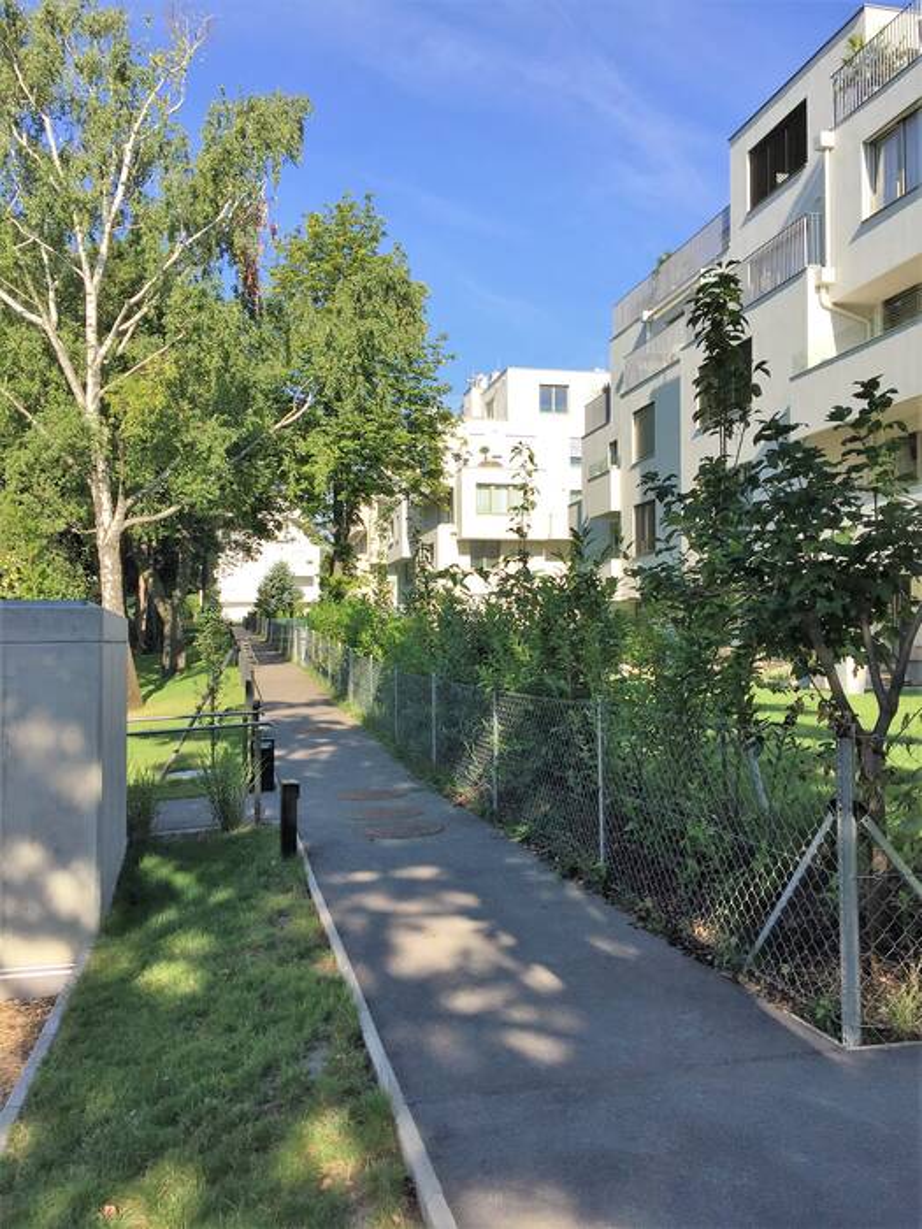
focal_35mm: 29
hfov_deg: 48.2
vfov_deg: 61.7
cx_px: 461
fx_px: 1030
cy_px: 614
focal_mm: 4.15
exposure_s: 1/1412
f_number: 2.2
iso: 32
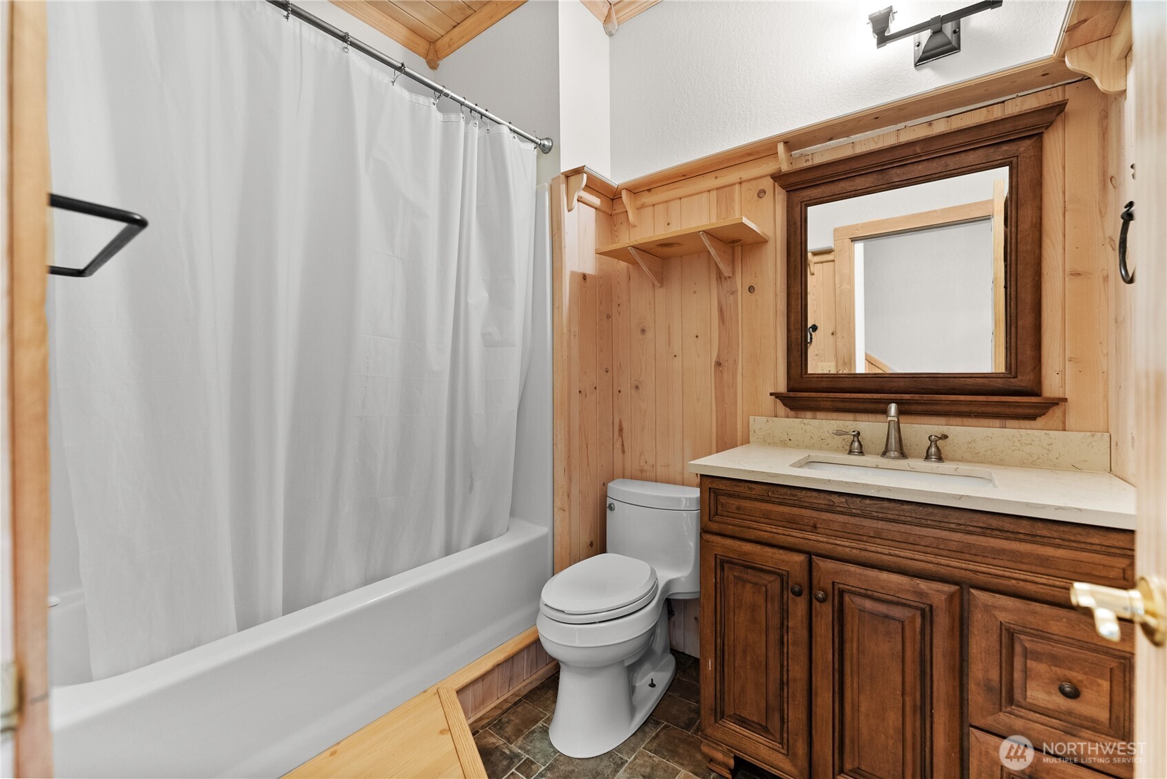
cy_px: 390
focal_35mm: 14
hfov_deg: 104.2
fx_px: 454
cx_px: 584
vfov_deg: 81.3
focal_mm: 14
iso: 400
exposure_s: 1/2
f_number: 2.8
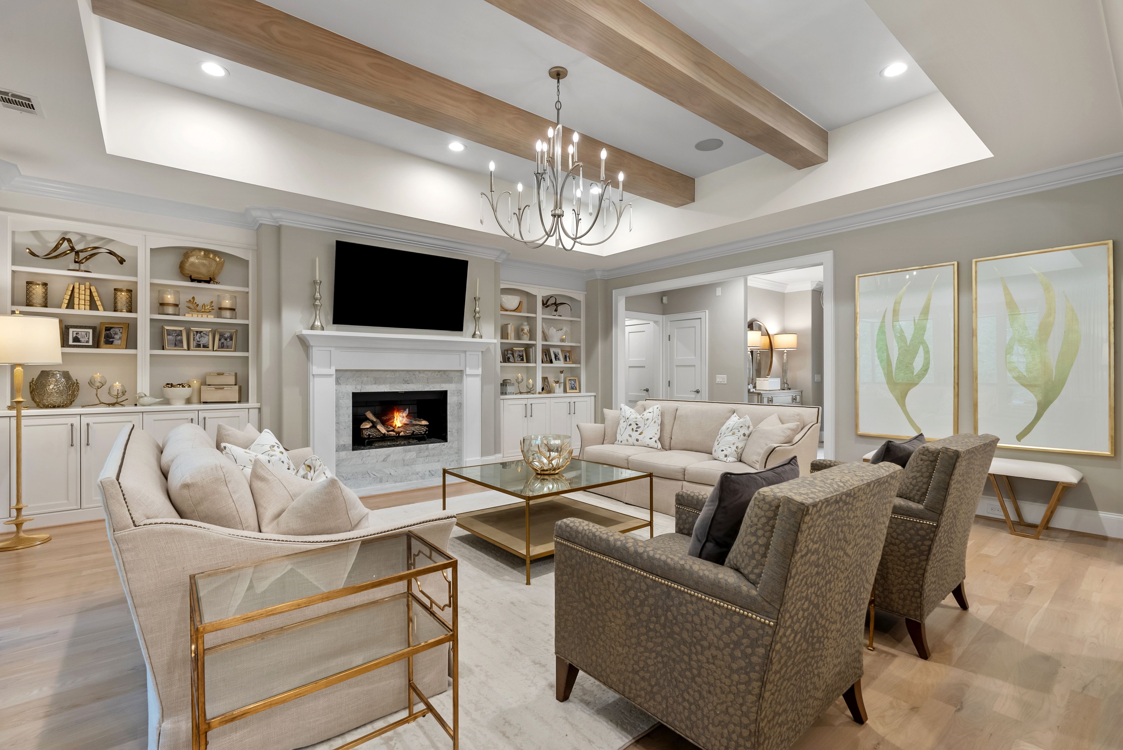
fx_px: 499
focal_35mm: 16
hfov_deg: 96.7
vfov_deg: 73.8
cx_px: 562
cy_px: 375
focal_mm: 16
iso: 250
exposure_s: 1/3
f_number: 8
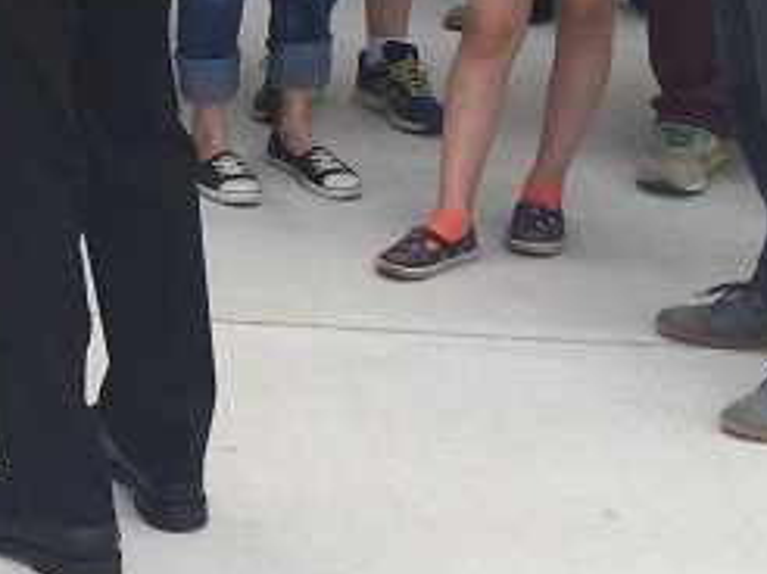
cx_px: -574
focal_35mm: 118
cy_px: -218
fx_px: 2612
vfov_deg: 12.1
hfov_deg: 14.8
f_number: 2.2
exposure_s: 1/1368
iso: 32
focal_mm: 4.15
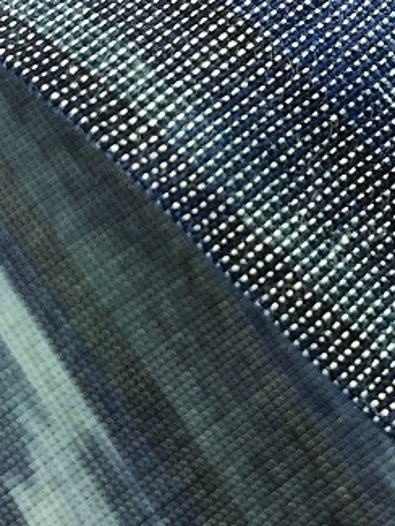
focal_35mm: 95
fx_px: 1444
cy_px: 99
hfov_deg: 15.4
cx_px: 356
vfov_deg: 20.4
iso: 80
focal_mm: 4.15
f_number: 2.2
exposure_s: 1/30
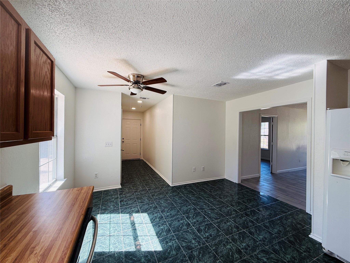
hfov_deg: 102.1
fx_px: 142
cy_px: 132
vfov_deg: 85.7
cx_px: 175
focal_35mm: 14
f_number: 2.2
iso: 80
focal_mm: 2.22
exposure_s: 1/120
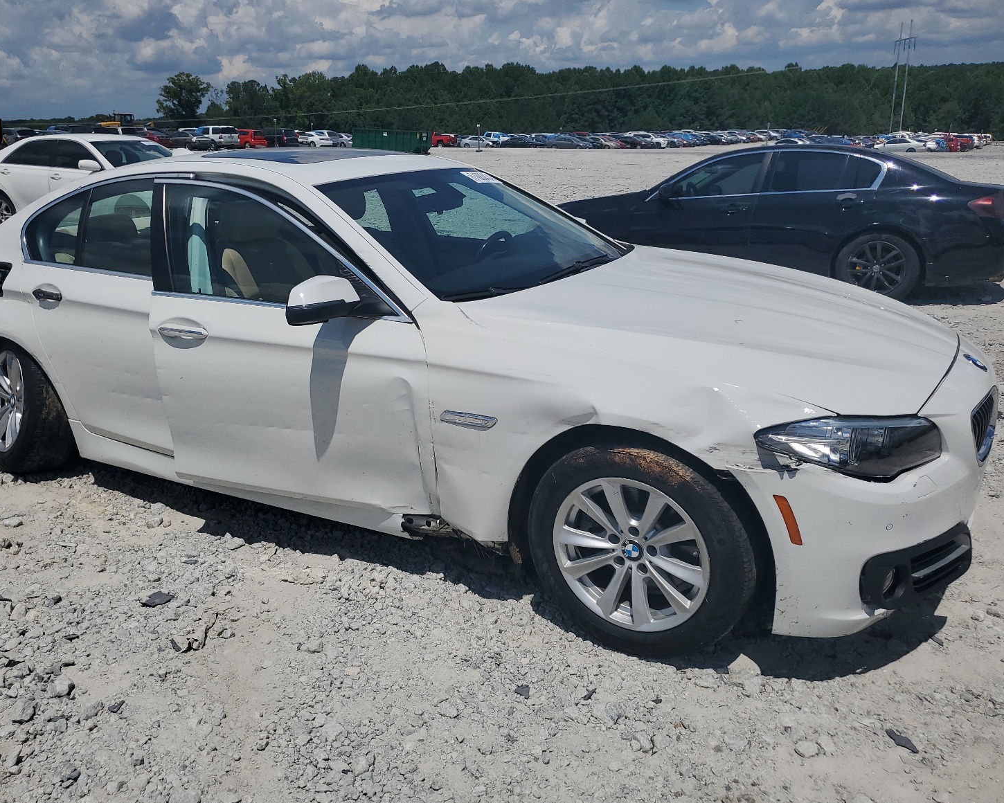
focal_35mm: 28
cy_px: 404
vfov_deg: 51.5
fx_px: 832
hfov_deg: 62.1
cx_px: 463
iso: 50
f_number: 1.5
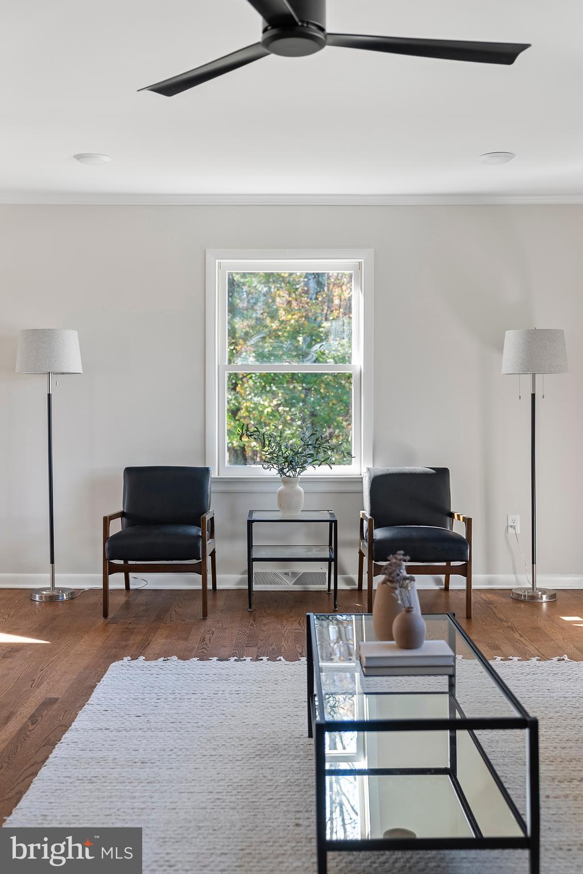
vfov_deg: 50.7
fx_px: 922
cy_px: 437
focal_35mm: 38
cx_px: 292
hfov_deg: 35.1
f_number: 2.8
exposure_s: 1/15
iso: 100
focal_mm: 38
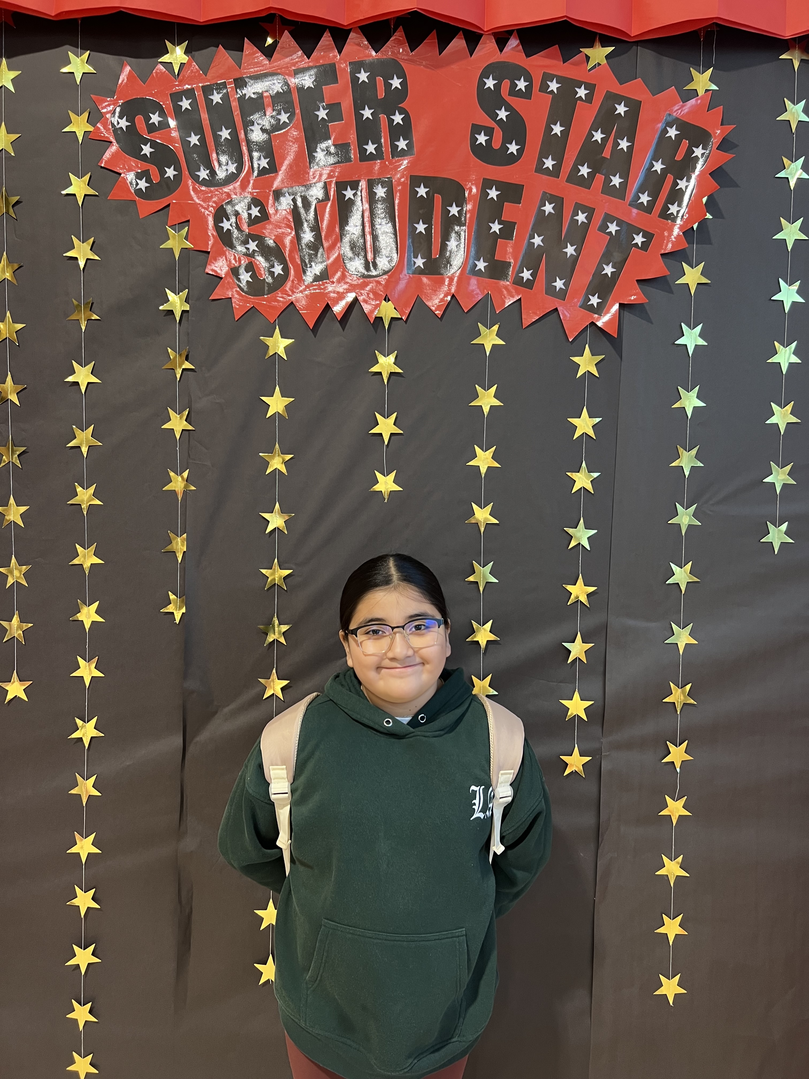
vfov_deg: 67.3
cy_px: 540
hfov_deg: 53.1
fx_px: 810
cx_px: 404
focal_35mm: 26
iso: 80
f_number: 1.5
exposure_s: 1/60
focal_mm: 5.7
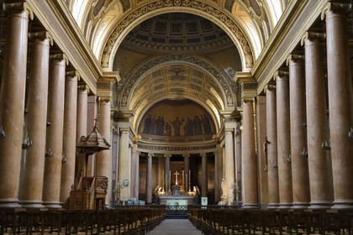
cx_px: 176
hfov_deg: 41.1
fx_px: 471
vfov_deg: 28.1
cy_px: 118
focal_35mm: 48
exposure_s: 1/25
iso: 1600
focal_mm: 48
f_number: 2.8
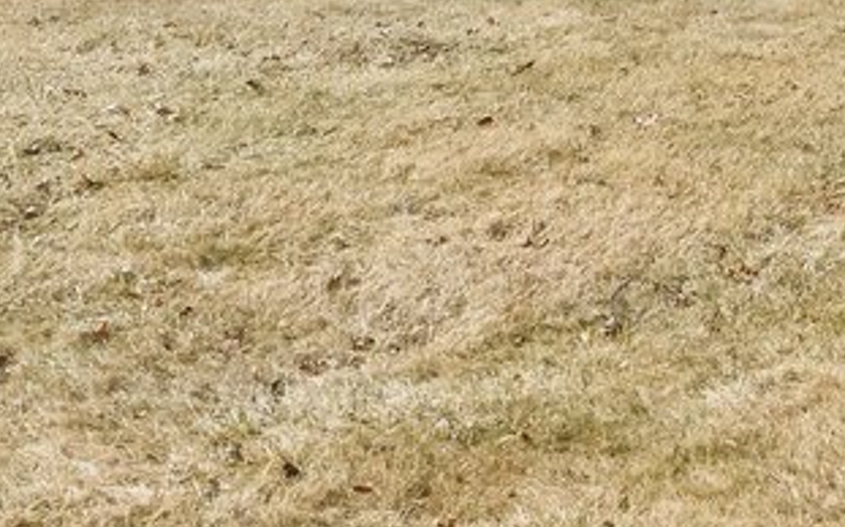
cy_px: -86
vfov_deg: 13.5
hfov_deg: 20.0
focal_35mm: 94
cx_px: 1152
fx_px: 2164
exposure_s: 1/1250
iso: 500
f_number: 9
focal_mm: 14
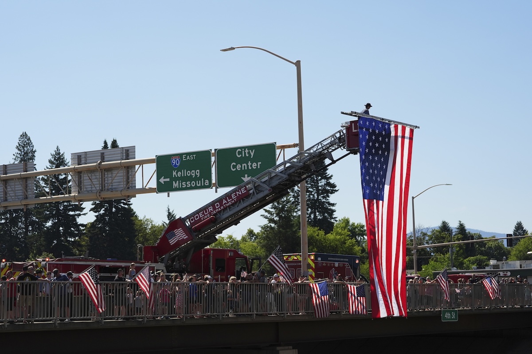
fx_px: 1167
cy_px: 177
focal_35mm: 79
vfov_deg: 17.3
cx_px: 266
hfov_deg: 25.7
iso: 400
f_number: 2.8
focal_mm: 79
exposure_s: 1/12800
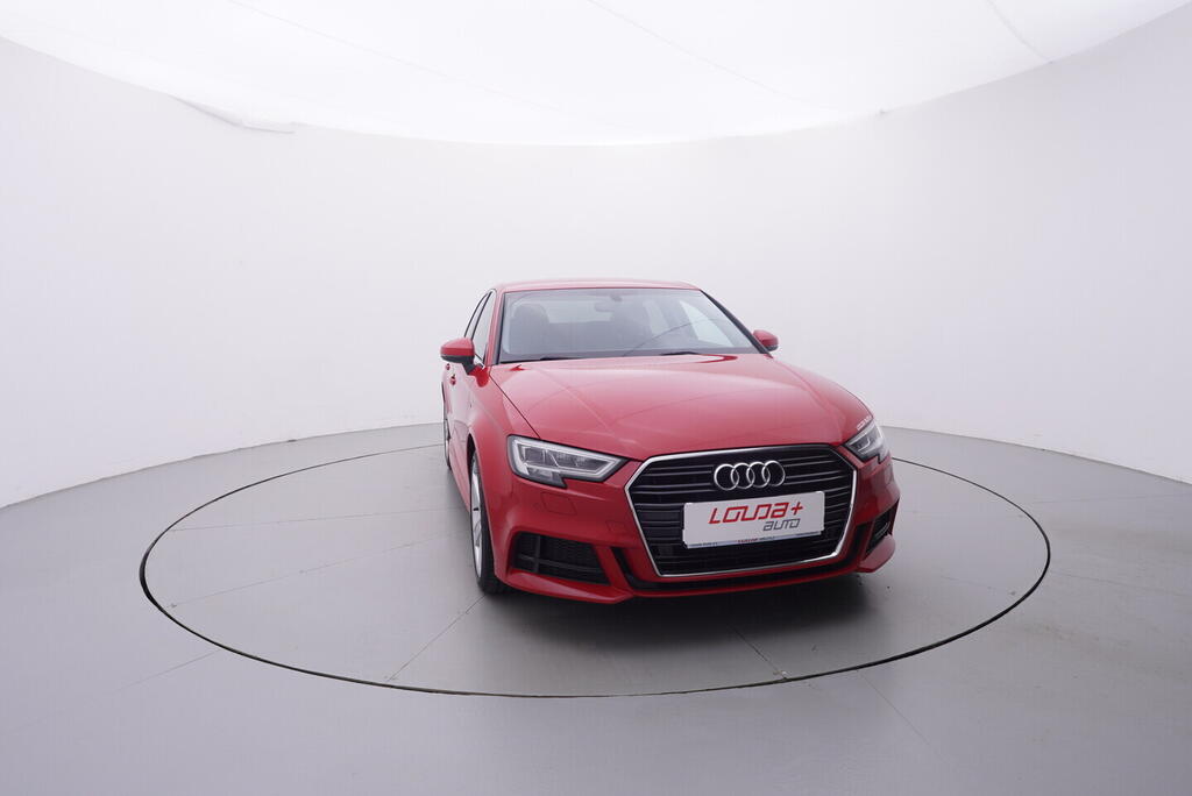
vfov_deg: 56.2
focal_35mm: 22
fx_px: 745
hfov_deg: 77.3
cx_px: 596
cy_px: 398
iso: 200
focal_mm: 15
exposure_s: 1/80
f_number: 5
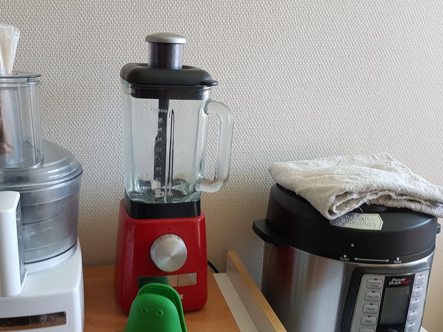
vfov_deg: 39.5
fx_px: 461
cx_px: 172
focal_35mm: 36
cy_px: 203
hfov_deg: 50.9
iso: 80
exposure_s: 1/100
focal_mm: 4.2
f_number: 1.7
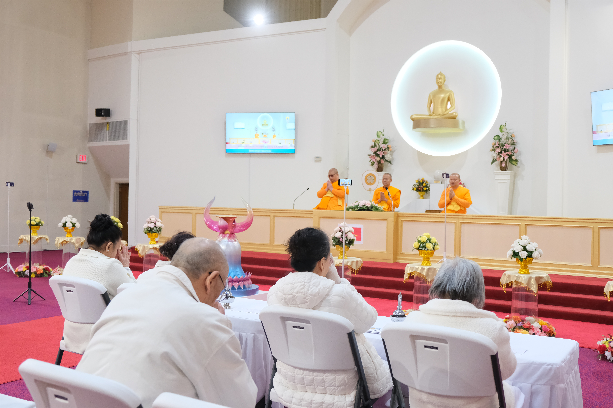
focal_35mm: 36
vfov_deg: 36.9
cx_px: 306
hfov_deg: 53.1
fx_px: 613
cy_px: 204
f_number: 3.2
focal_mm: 24.3
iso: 2000
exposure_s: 1/60
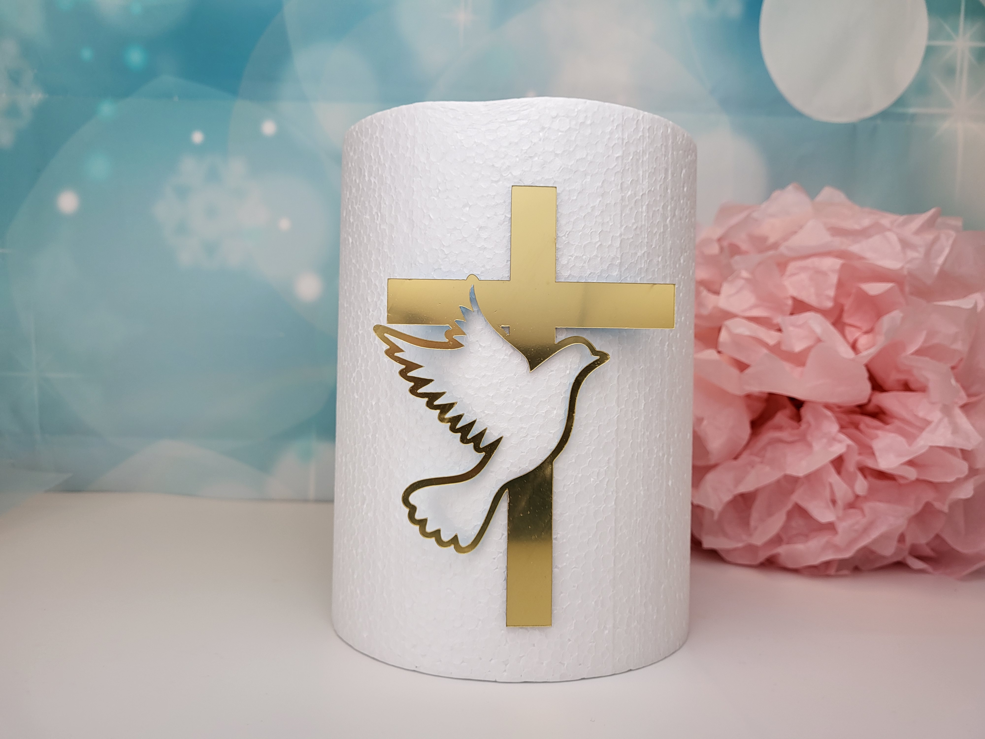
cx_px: 492
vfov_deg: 53.1
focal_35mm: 26
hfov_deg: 67.3
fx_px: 740
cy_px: 370
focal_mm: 5.4
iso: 50
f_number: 1.8
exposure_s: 1/100
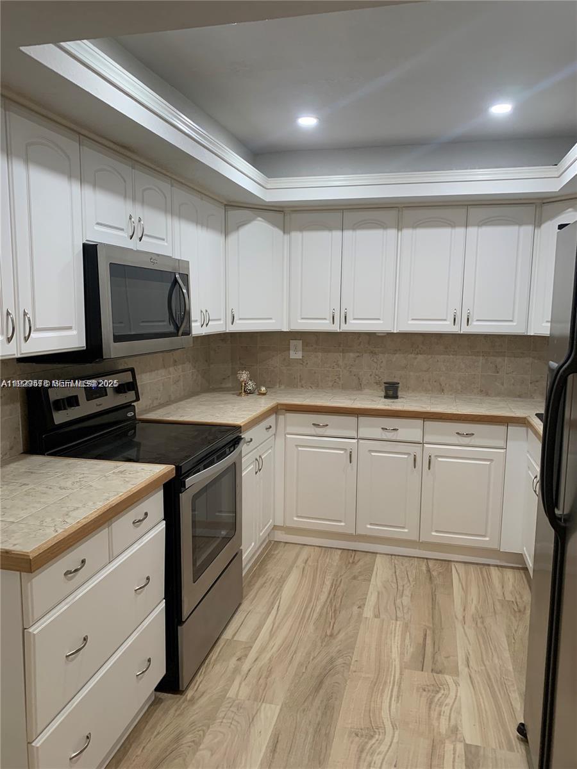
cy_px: 384
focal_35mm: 26
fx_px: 578
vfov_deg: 67.3
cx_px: 288
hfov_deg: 53.1
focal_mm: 4.25
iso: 80
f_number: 1.8
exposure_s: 1/60
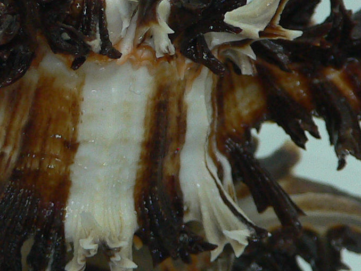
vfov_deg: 14.2
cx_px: 118
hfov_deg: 18.8
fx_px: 1085
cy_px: 70
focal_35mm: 104
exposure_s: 1/60
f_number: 2.8
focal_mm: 4.6
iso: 100
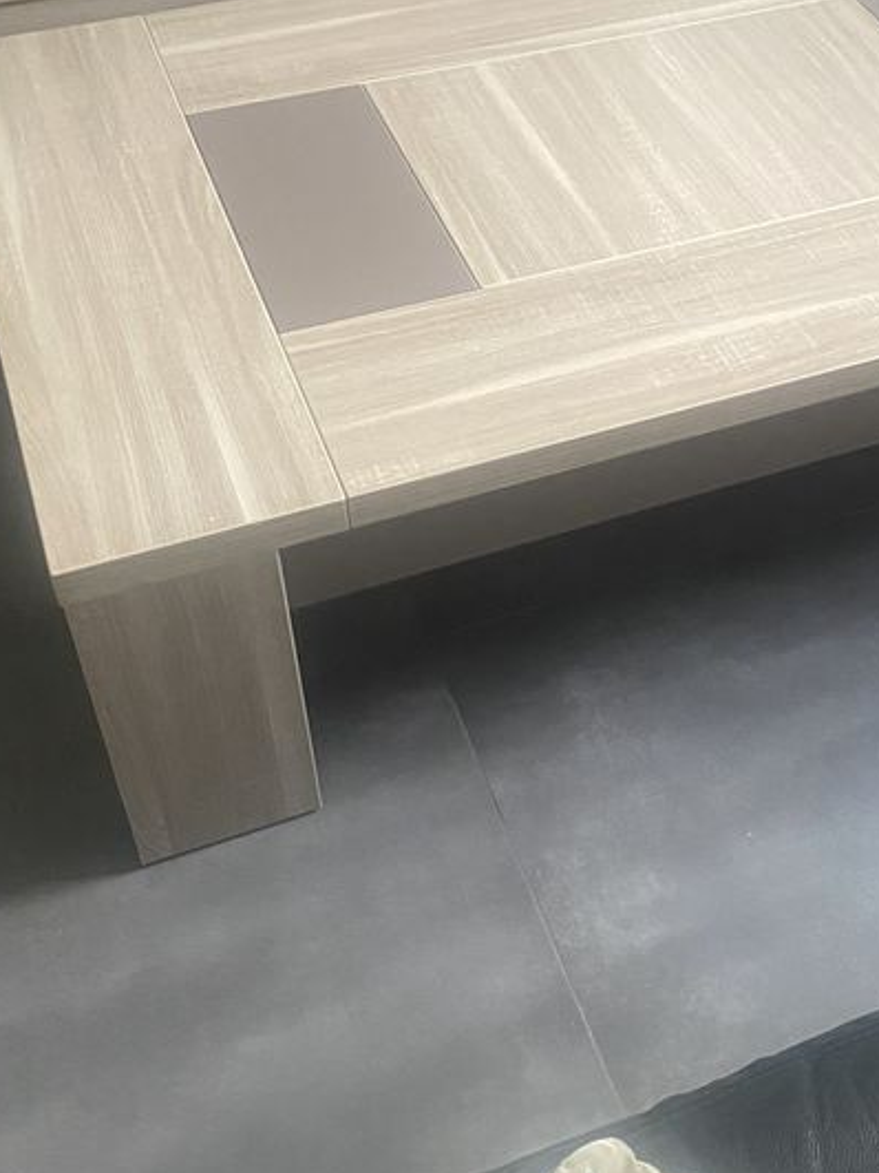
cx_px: 660
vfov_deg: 38.6
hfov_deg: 29.2
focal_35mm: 49
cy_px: 433
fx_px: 1660
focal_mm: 4.25
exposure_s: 1/60
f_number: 1.8
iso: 500
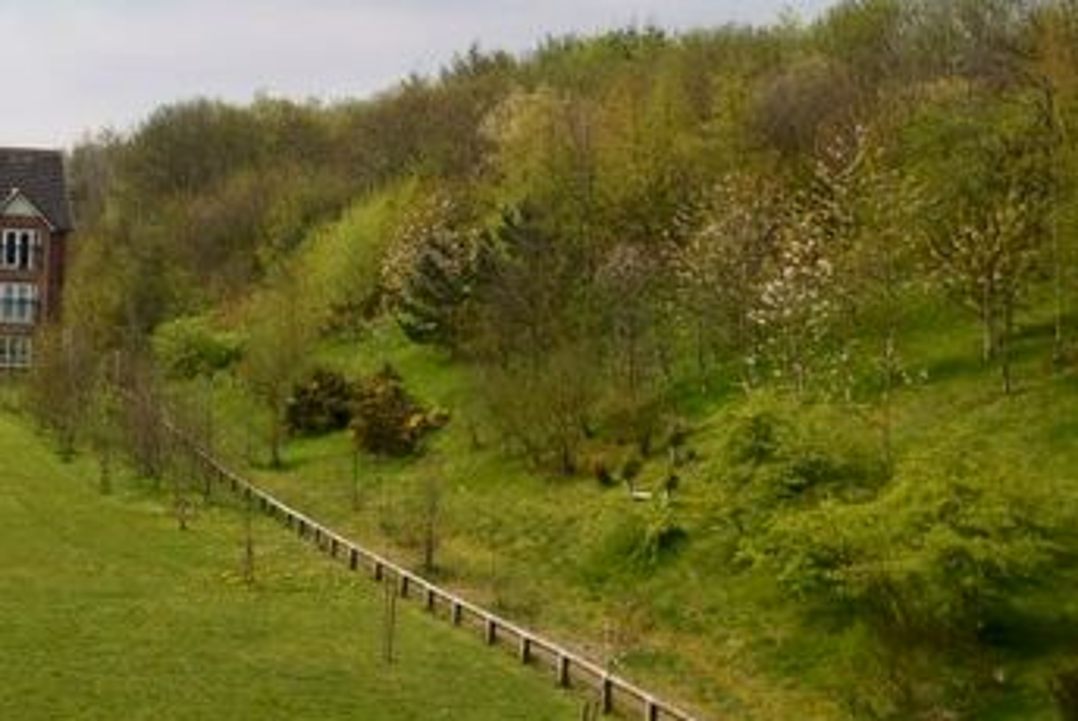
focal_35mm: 61
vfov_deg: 22.3
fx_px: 1828
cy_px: 306
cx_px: 144
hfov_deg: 31.6
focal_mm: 20
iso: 400
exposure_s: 1/500
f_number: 11
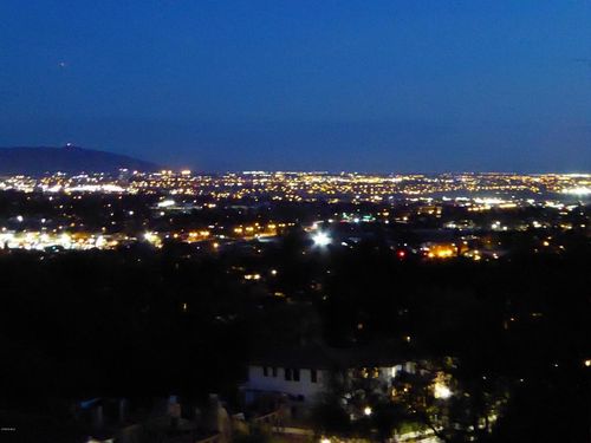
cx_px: 296
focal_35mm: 85
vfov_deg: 17.4
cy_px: 222
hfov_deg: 23.0
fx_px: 1451
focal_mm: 14.1
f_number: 4.7
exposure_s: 1/4
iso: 6400
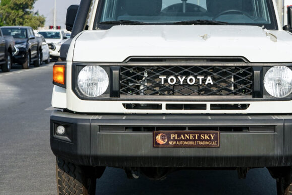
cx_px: 181
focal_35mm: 97
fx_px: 787
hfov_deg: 21.0
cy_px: 65
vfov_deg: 14.1
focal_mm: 55
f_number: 8
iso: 500
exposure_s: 1/1250
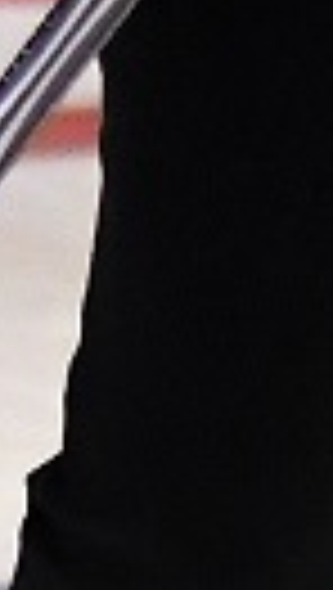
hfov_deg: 0.9
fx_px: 20075
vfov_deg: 1.7
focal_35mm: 1283
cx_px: -1431
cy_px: 149
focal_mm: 82
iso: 3200
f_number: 2.8
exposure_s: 1/1000
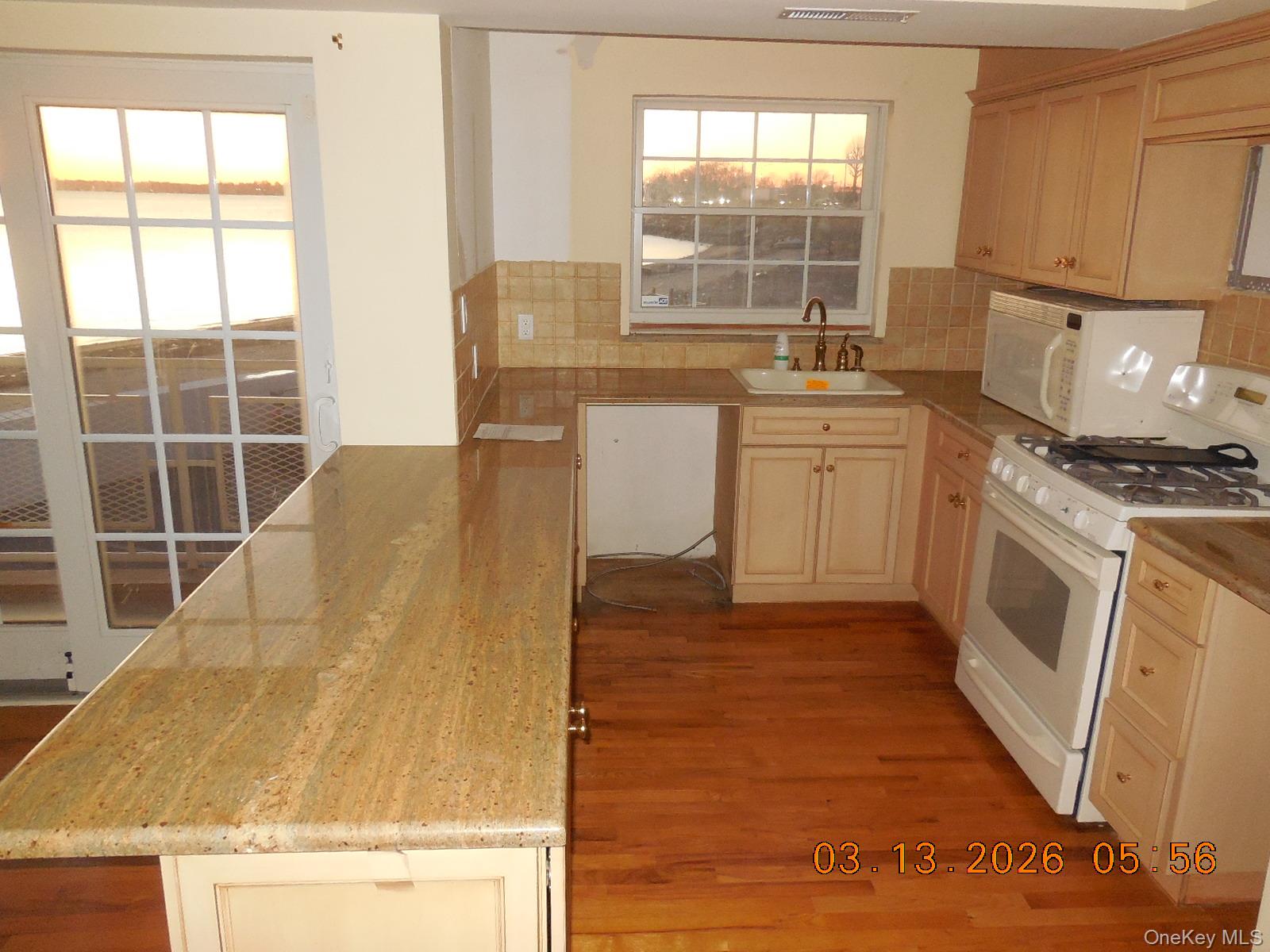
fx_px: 917
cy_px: 476
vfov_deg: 54.9
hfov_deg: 69.4
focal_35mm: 25
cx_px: 635
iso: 450
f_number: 3.1
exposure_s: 1/25
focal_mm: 4.5
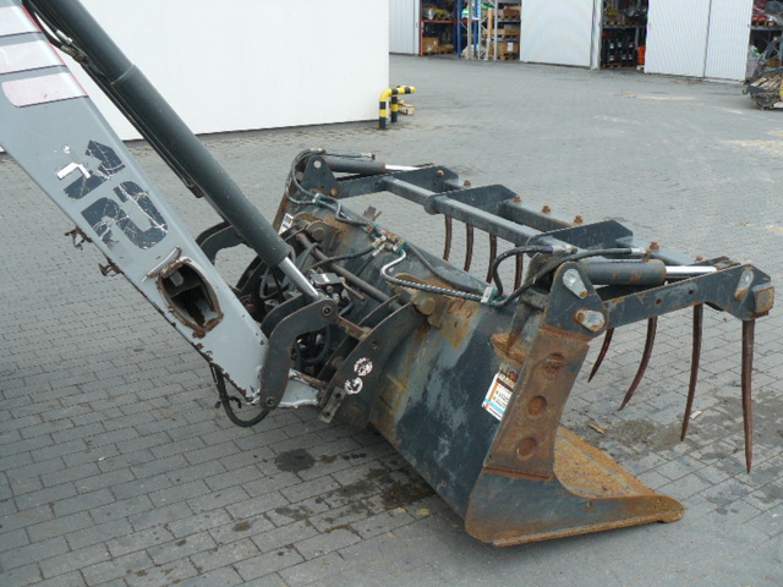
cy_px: 294
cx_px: 392
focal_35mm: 36
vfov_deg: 39.7
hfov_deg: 51.4
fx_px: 814
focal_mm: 6
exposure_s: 1/125
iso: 100
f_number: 3.6
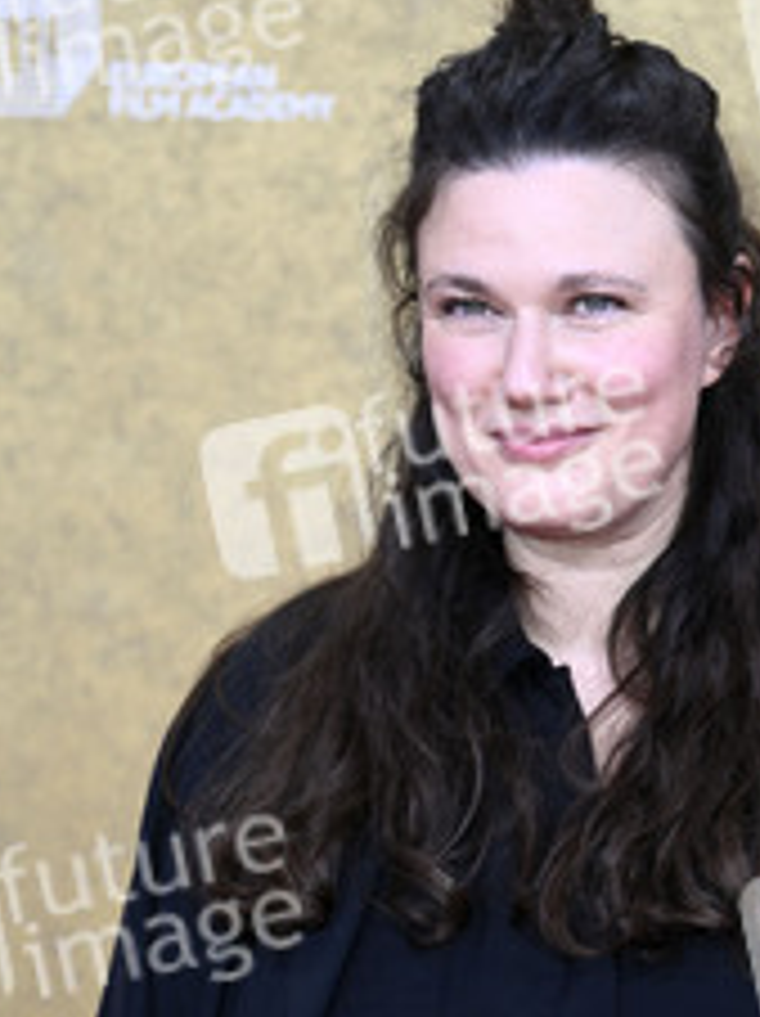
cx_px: 562
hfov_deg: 7.0
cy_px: 698
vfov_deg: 9.3
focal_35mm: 213
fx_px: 6247
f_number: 5.6
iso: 1000
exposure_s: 1/250
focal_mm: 125
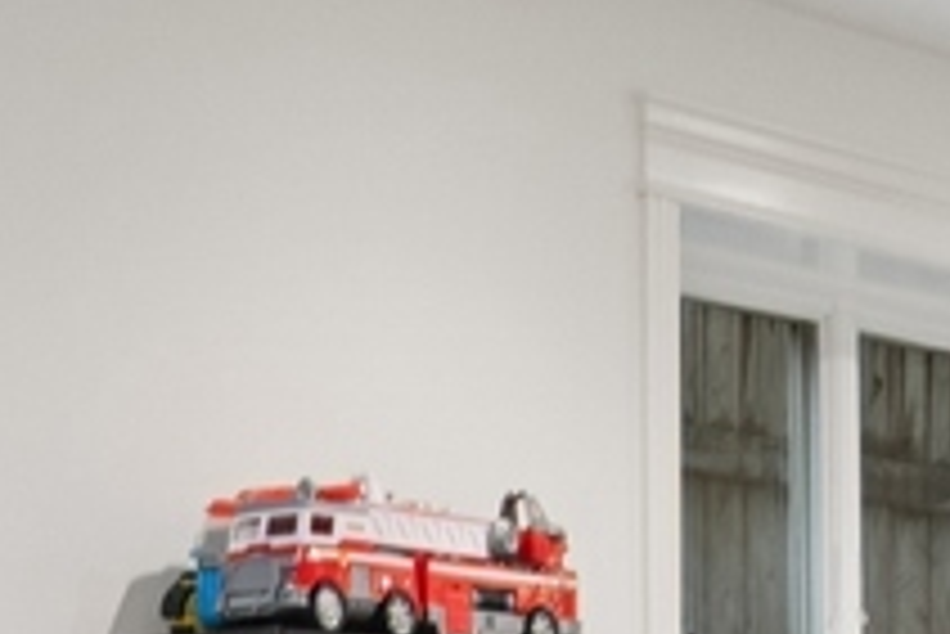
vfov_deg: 9.6
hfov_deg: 14.9
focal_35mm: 138
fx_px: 3644
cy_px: 976
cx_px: 432
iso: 200
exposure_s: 1/2.5
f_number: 8
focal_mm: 12
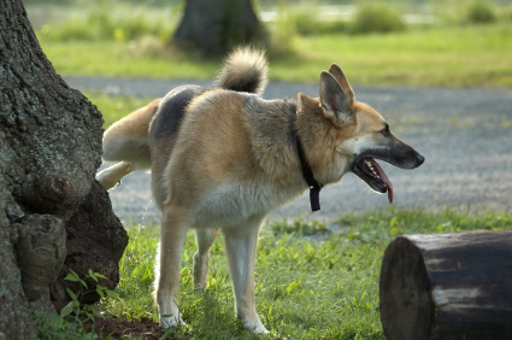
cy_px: 170
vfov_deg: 6.8
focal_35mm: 202
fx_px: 2876
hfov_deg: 10.2
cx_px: 256
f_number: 4.5
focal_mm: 135
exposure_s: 1/320
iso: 800
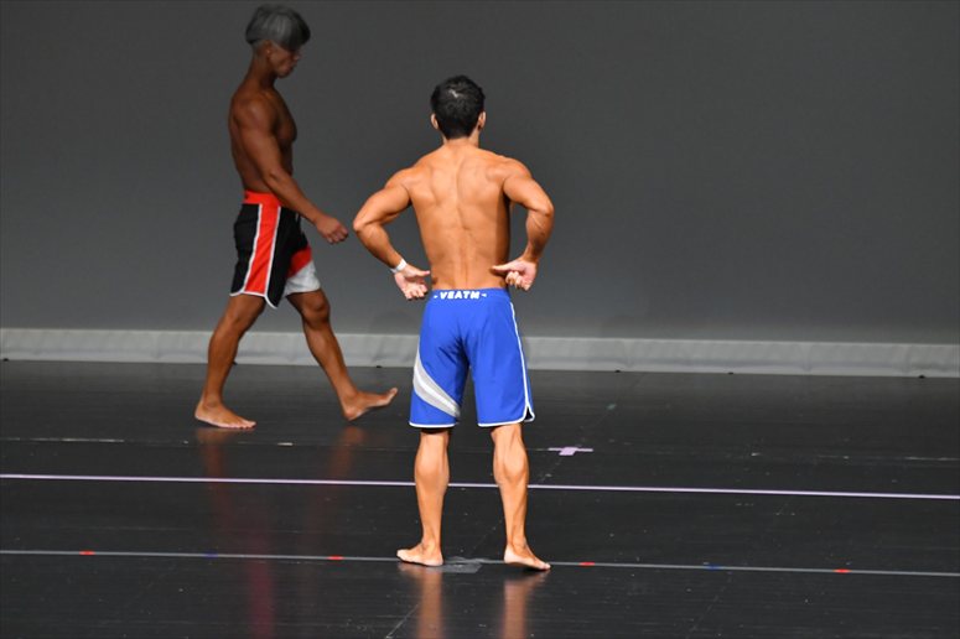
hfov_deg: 6.5
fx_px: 8396
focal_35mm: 315
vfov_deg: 4.4
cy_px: 320
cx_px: 480
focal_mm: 210
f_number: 5.6
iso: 4000
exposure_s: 1/400
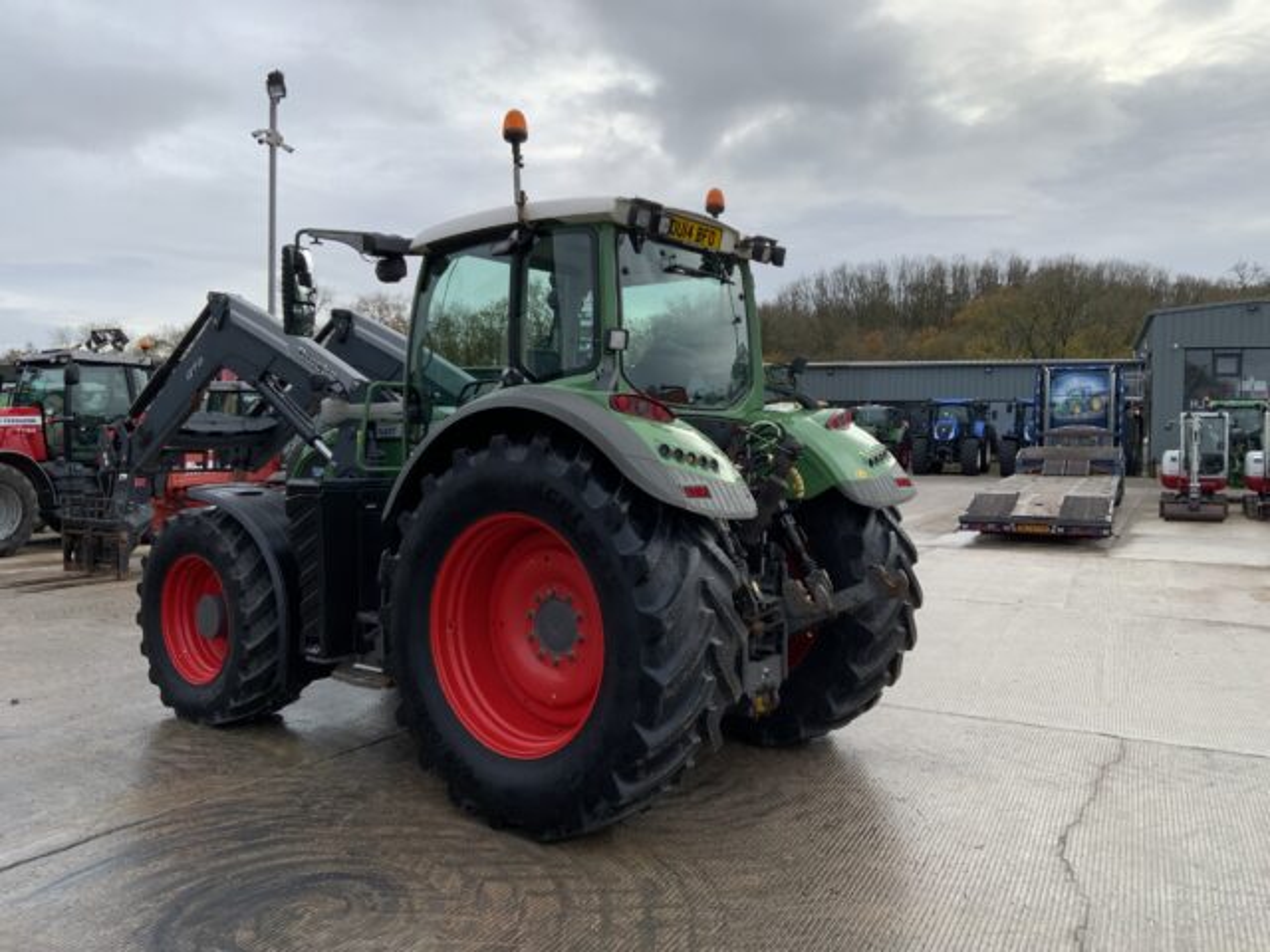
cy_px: 476
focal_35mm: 29
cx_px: 635
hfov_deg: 61.7
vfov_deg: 48.2
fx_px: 1064
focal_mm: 3
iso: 16
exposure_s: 1/551
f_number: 1.8
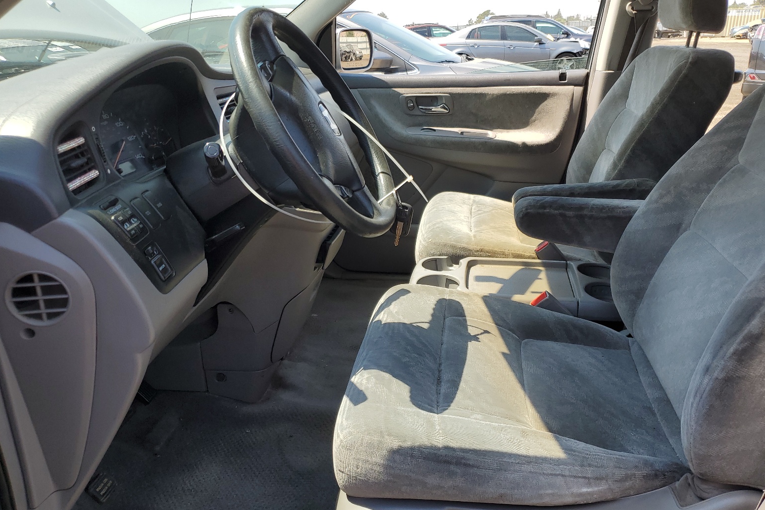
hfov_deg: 65.5
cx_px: 390
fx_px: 595
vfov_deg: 46.4
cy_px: 273
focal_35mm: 28
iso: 50
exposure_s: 1/1000
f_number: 1.5
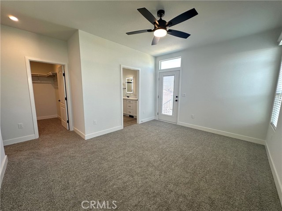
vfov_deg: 85.7
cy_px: 106
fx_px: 114
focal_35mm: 14
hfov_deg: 102.1
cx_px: 141
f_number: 2.2
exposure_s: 1/120
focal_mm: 2.22
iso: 80
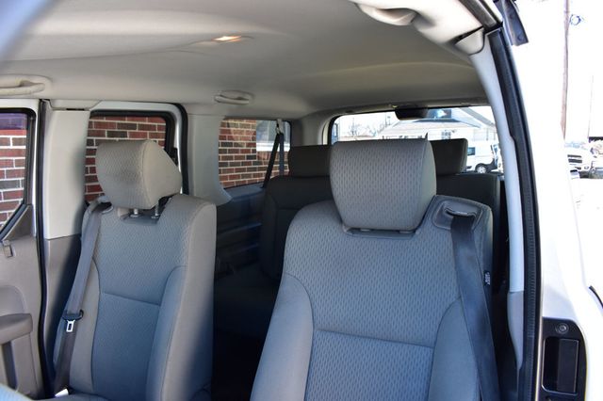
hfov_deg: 67.4
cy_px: 200
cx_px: 302
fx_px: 452
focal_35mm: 27
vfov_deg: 47.9
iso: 400
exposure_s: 1/50
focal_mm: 18
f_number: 8
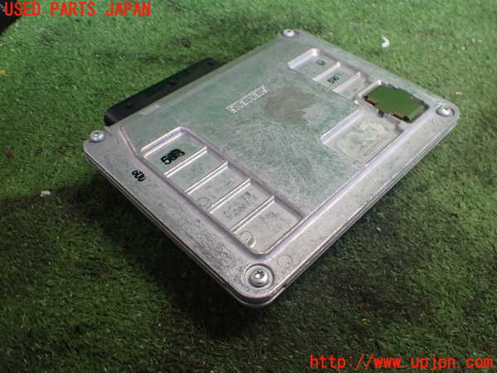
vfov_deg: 46.8
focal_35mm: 30
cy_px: 186
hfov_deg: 60.0
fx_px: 431
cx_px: 248
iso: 800
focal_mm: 5.4
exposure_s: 1/100
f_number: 2.3
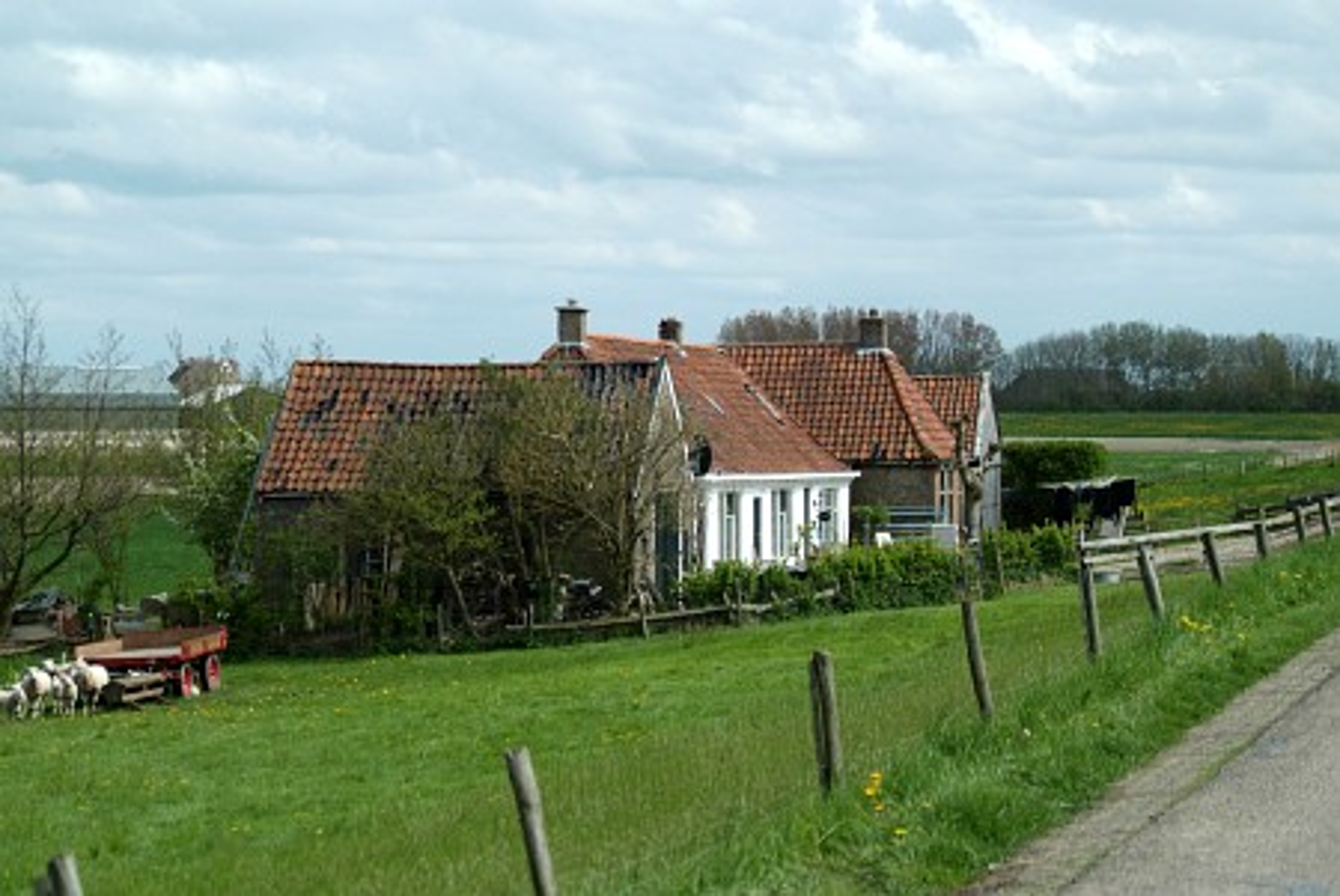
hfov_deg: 18.9
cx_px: 670
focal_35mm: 108
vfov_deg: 12.7
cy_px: 448
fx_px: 4024
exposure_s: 1/750
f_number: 5.6
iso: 200
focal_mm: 72
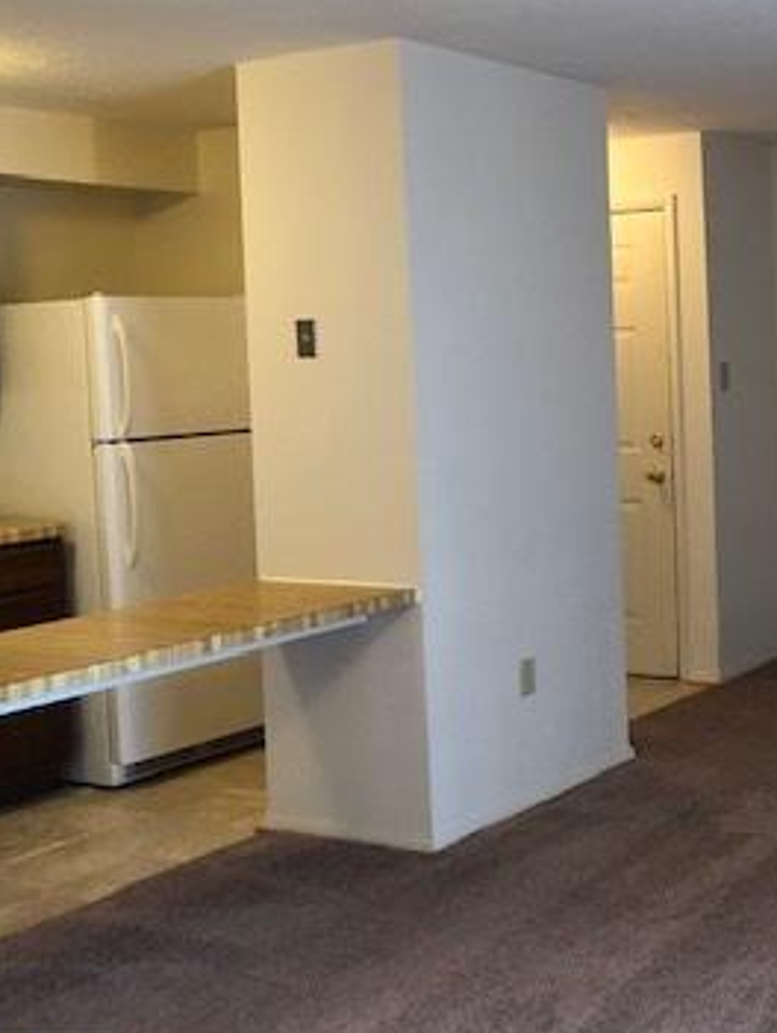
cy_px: 409
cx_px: 842
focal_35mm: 51
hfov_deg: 26.5
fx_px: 1524
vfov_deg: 37.3
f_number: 1.8
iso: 64
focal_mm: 3.99
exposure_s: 1/15
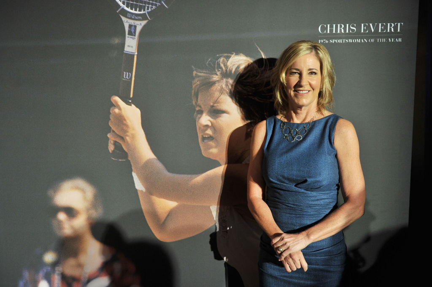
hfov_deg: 55.8
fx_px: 408
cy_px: 144
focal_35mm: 34
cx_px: 216
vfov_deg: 38.9
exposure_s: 1/200
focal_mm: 34
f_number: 3.2
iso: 1000
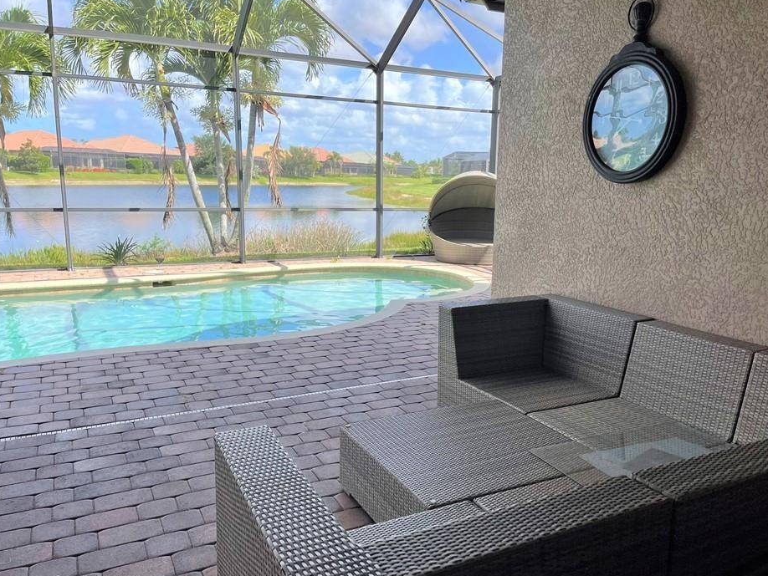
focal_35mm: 29
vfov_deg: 48.2
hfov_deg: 61.5
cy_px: 301
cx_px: 424
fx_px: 644
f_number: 1.6
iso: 32
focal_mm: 5.1
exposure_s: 1/1200
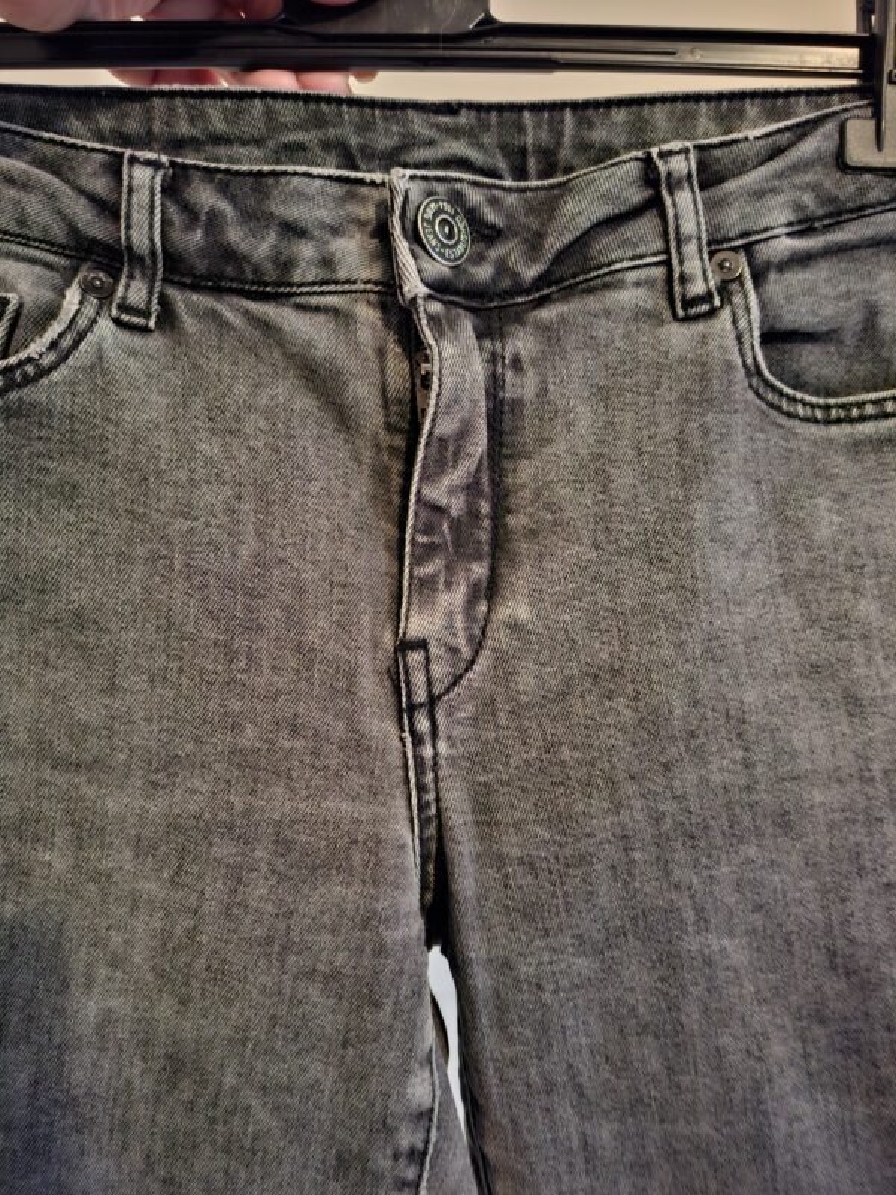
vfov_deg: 73.9
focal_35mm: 23
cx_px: 448
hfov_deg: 58.9
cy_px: 598
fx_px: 794
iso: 1250
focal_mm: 5.54
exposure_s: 1/17
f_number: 1.8
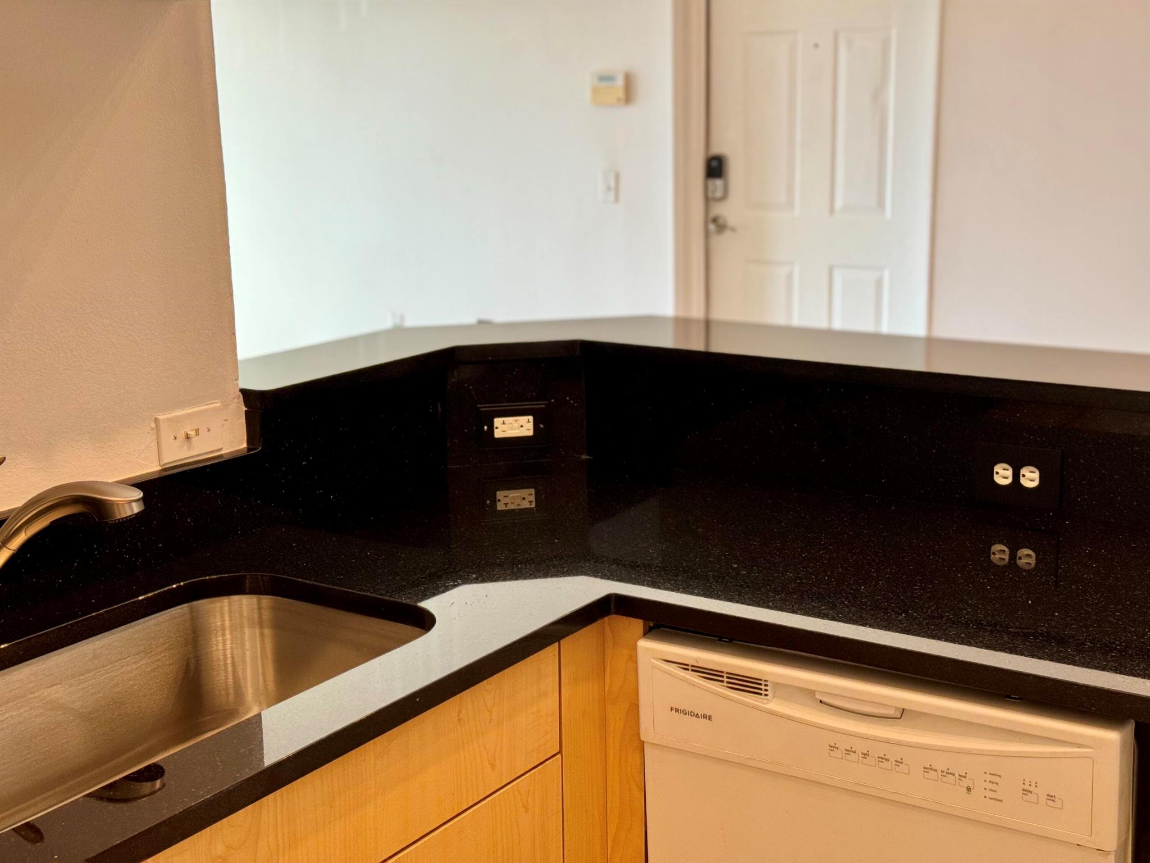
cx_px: 575
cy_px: 432
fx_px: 1595
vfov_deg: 30.3
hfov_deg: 39.7
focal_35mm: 48
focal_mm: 6.86
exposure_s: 1/60
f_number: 1.78
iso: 50
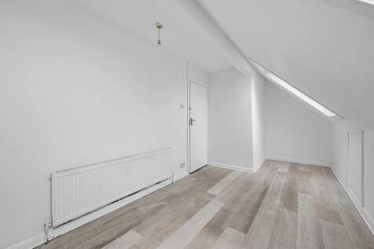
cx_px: 187
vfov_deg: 81.2
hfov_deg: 104.3
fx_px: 145
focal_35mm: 14
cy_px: 124
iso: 250
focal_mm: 14
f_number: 8
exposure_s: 1/3
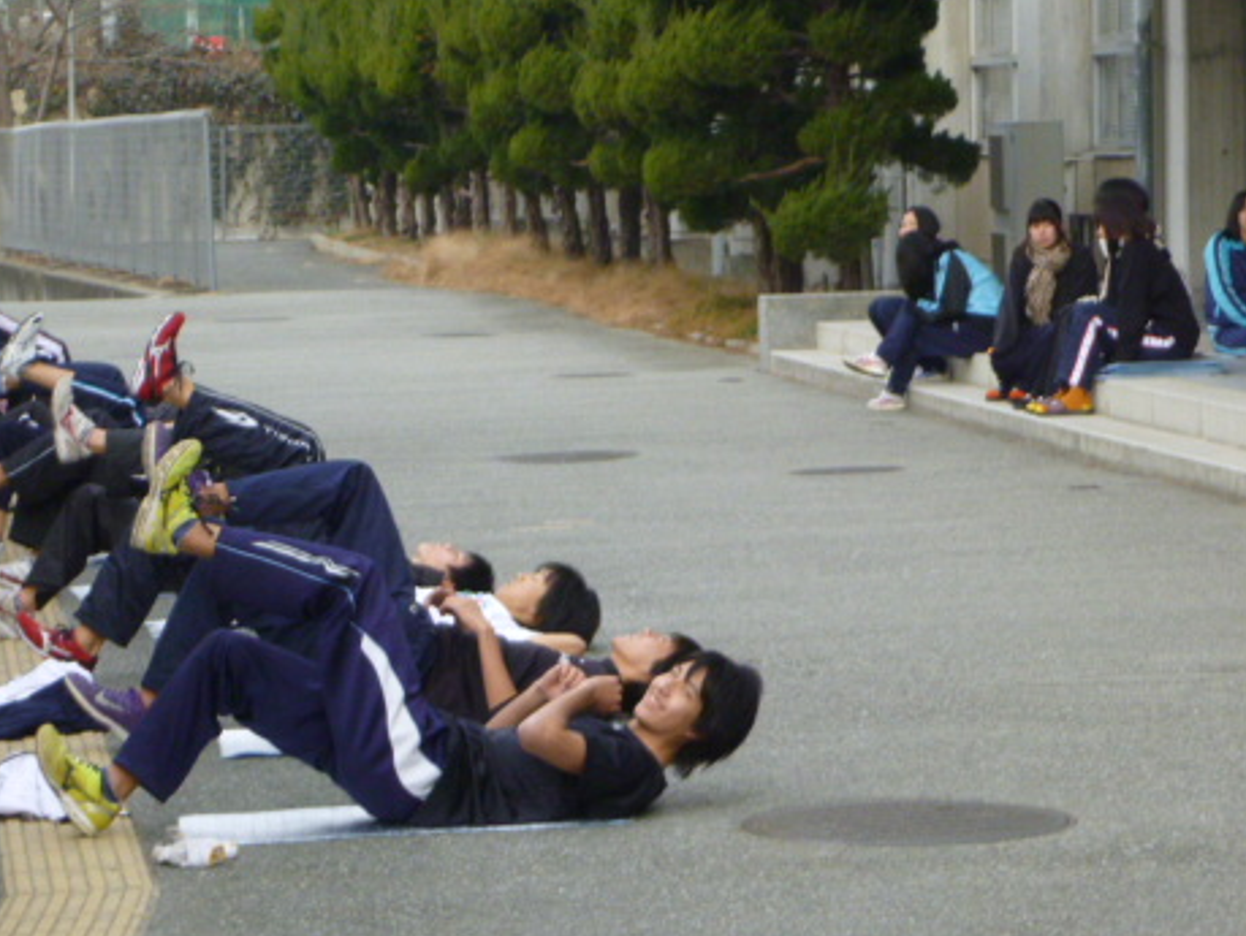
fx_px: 5620
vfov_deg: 9.5
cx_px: 695
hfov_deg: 12.7
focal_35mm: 156
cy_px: 421
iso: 320
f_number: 5.8
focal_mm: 19.9
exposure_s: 1/200
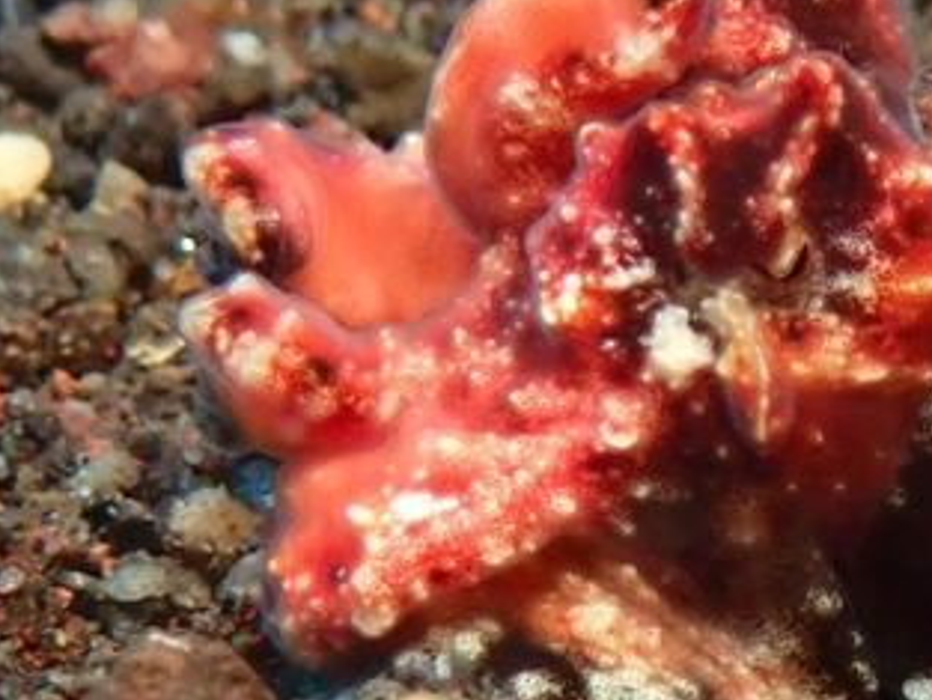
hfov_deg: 5.4
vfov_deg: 4.1
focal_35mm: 364
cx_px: 786
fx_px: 9804
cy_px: 451
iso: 640
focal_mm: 18
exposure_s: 1/200
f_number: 6.3
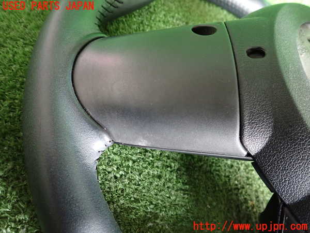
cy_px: 116
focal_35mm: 25
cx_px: 155
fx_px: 224
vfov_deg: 54.9
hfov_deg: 69.4
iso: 640
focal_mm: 4.5
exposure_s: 1/30
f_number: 2
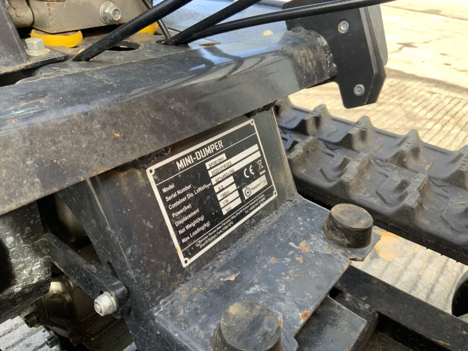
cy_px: 176
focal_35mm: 29
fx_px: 392
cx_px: 234
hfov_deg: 61.7
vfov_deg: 48.2
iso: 25
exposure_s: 1/122
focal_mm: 3
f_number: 1.8
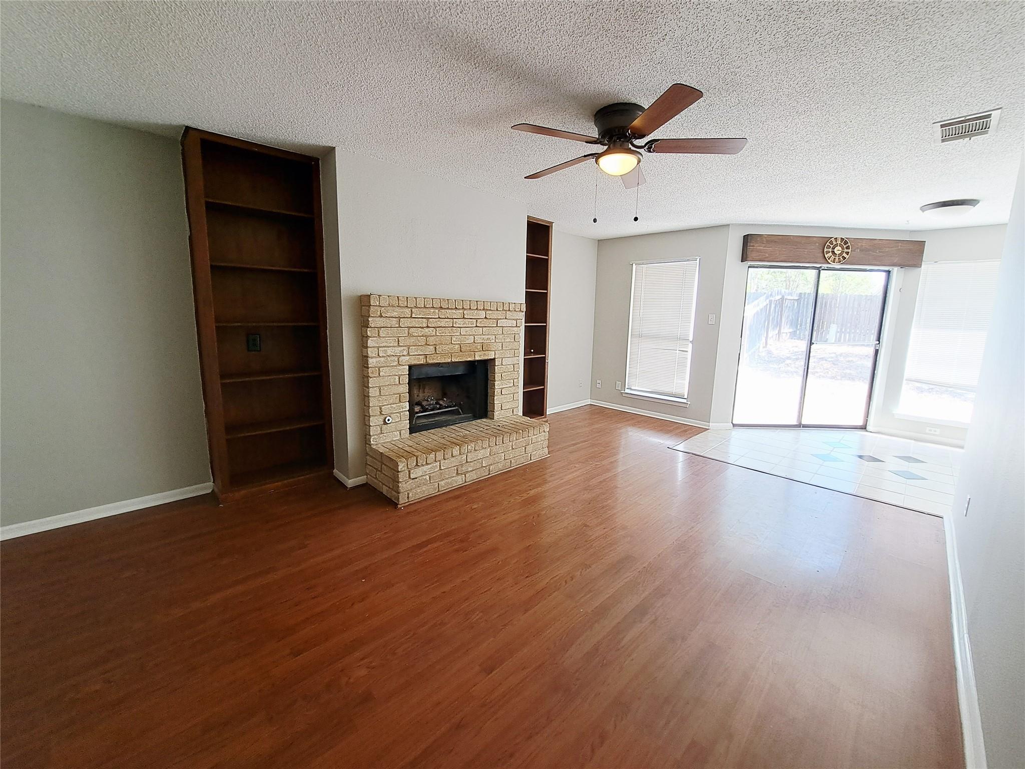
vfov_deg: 89.9
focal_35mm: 13
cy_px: 384
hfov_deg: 106.2
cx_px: 512
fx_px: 385
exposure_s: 1/60
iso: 50
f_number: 2.2
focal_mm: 1.74
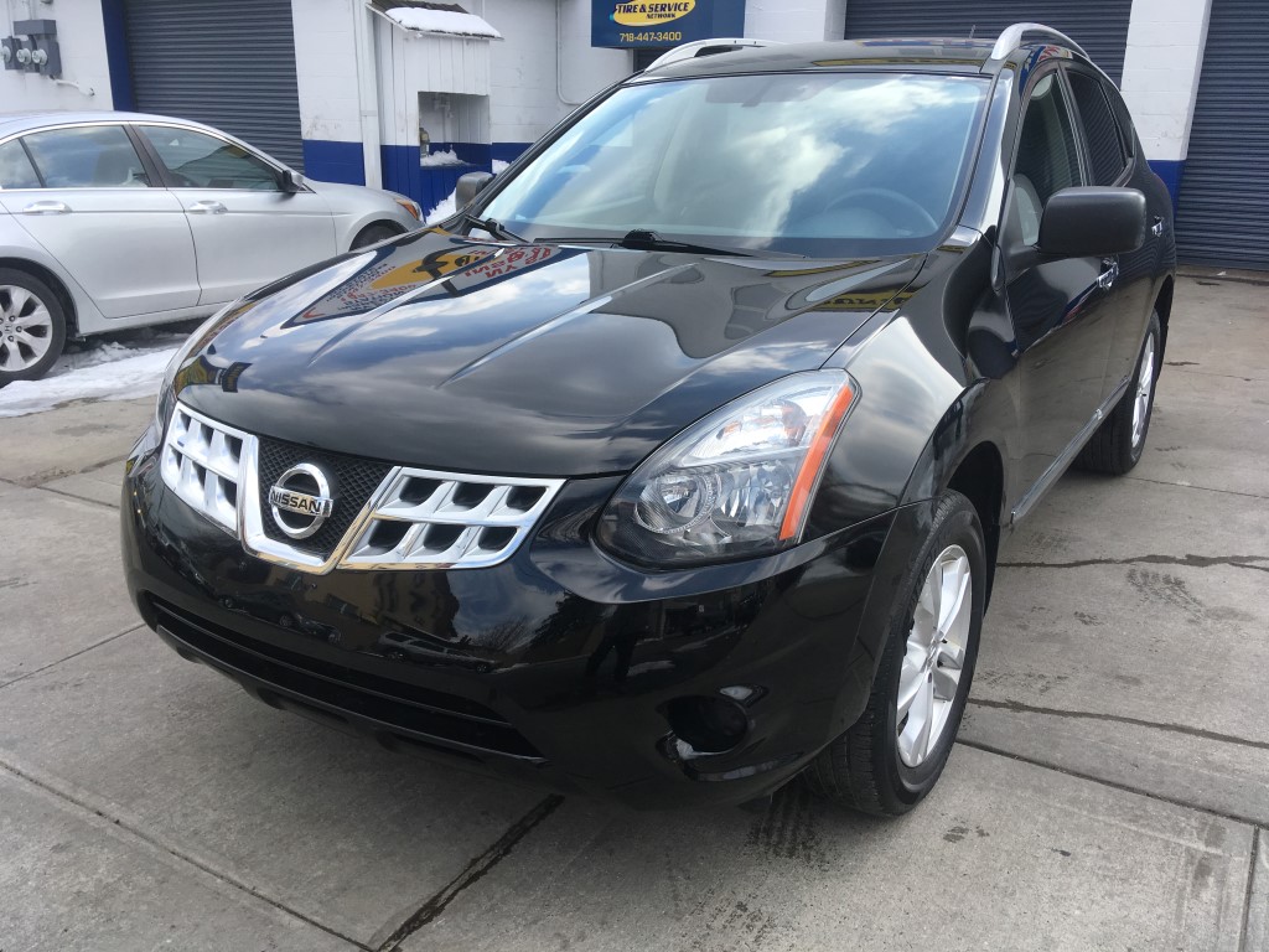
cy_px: 476
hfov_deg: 61.7
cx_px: 634
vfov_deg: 48.2
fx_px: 1063
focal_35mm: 29
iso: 25
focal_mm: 4.15
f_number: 2.2
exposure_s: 1/523
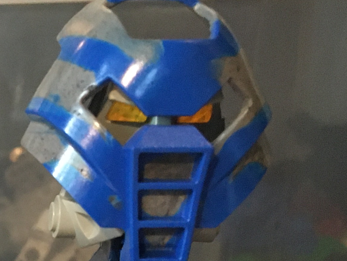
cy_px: 413
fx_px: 1023
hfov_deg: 17.2
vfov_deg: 13.5
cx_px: -189
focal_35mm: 102
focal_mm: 4.15
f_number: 2.2
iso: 200
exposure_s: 1/20
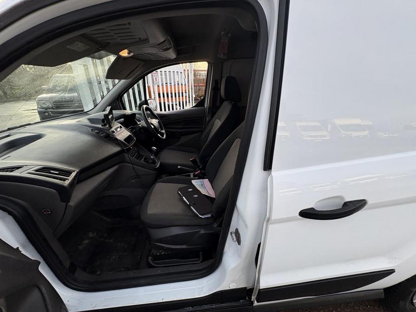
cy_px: 156
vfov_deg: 85.7
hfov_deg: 102.1
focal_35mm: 14
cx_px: 208
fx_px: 168
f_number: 2.2
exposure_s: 1/162
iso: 64
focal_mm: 2.22
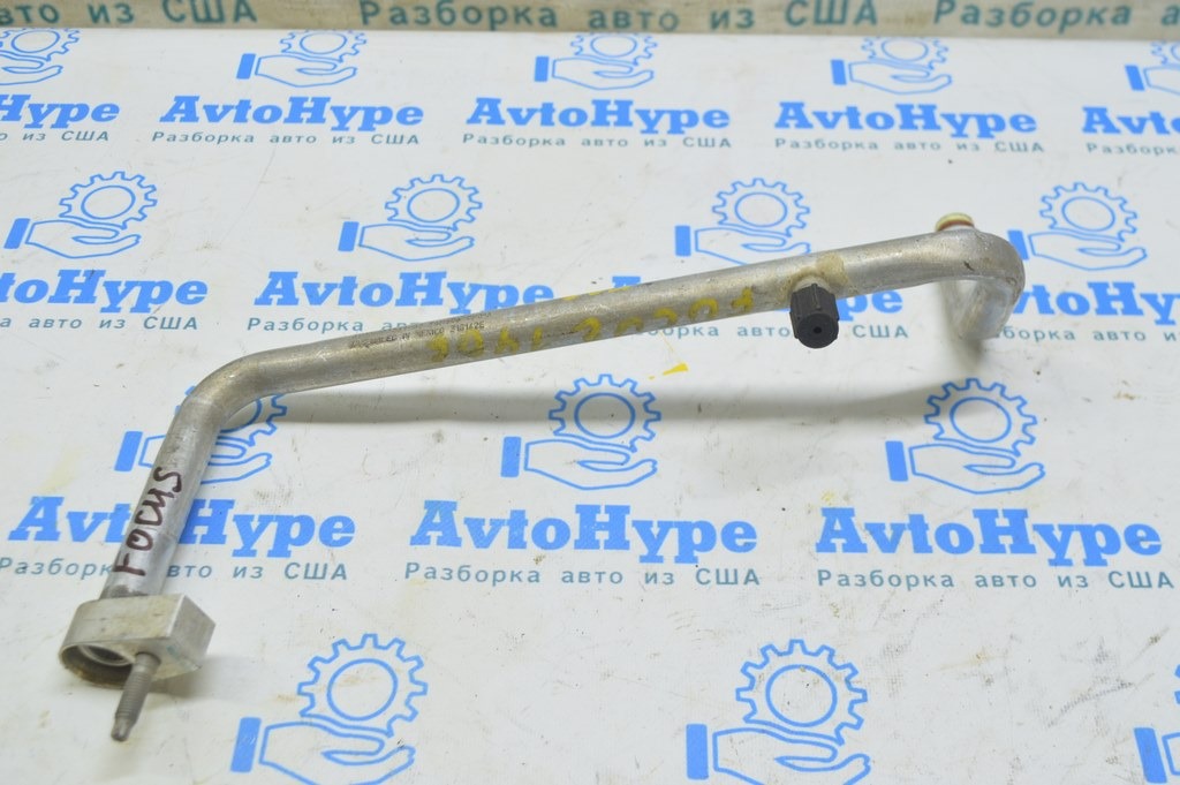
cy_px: 392
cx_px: 590
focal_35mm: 44
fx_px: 1425
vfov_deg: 30.8
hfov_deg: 45.0
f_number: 5.6
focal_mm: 29
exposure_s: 1/20
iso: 400
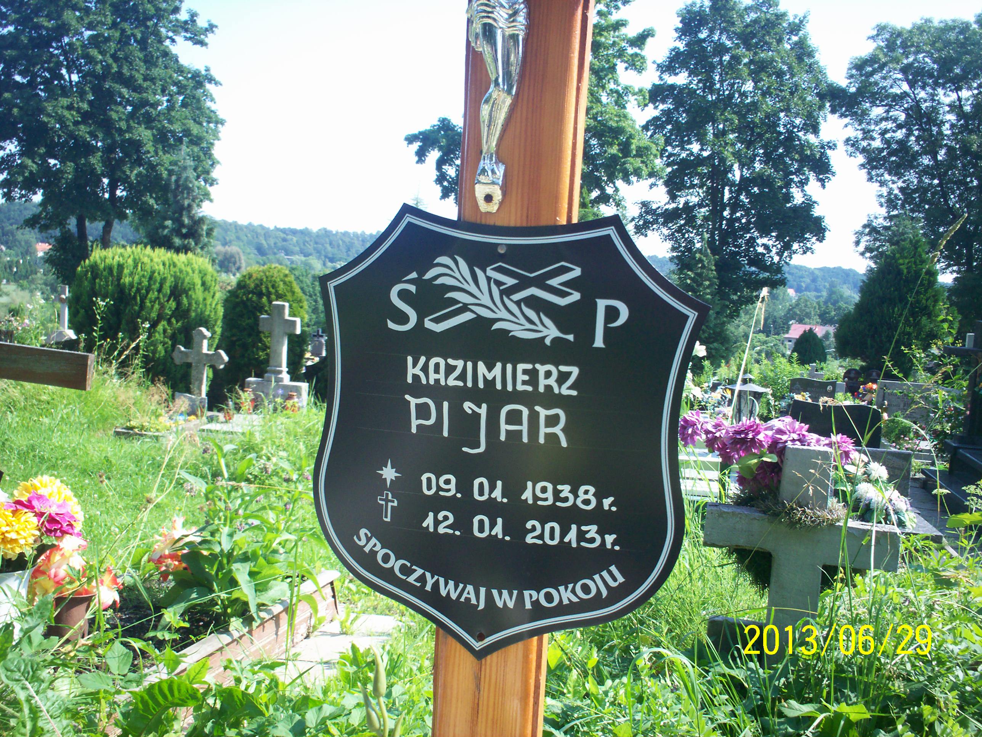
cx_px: 491
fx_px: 1021
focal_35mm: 36
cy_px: 368
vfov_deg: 39.7
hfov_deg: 51.4
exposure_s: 1/154
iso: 100
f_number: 4.5
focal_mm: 6
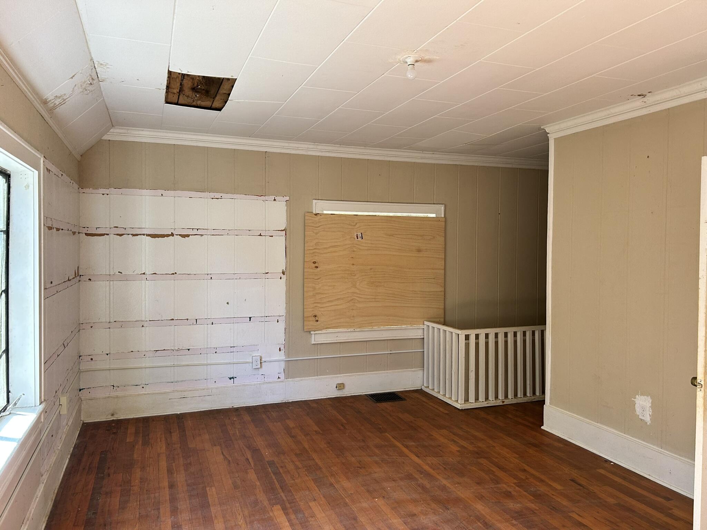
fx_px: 531
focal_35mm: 26
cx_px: 354
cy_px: 265
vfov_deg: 53.1
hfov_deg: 67.3
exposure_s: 1/121
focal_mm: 5.7
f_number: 1.5
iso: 100
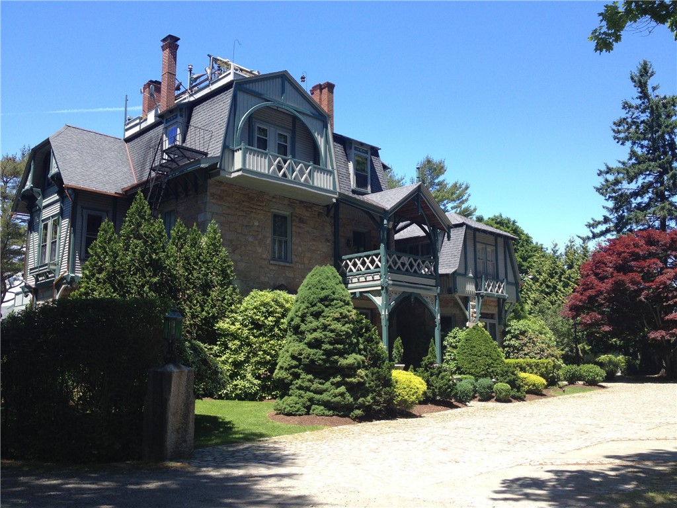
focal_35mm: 35
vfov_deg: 40.7
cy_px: 254
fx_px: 685
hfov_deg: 52.6
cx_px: 338
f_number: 2.4
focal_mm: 4.28
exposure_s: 1/649
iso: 50
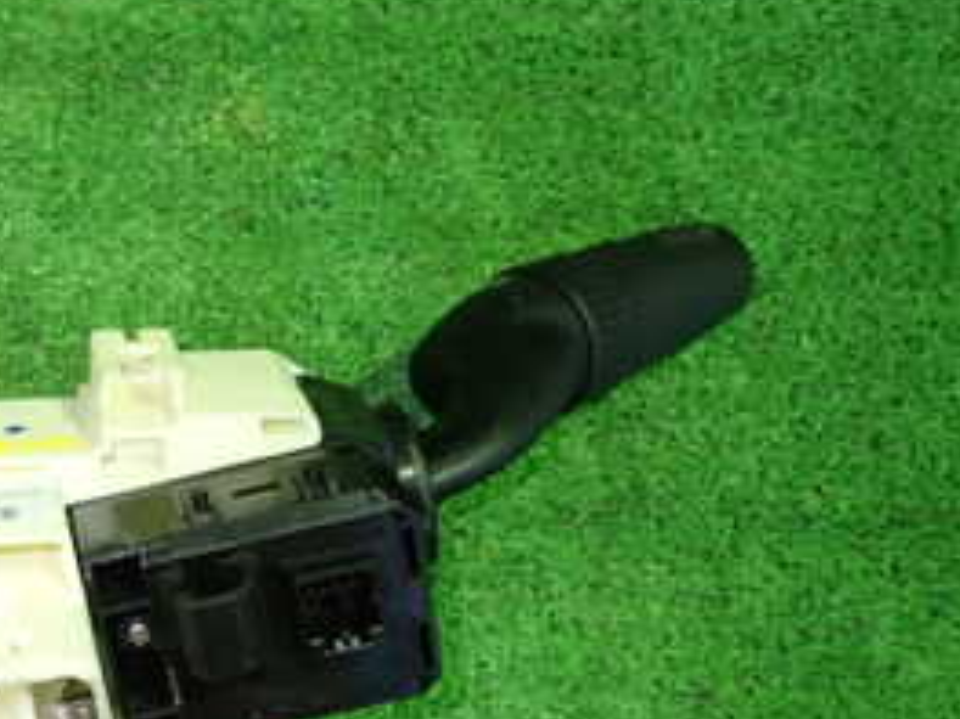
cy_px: 474
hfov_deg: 30.3
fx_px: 1580
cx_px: -99
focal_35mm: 57
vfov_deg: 25.5
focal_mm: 4.5
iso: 320
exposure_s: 1/30
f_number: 2
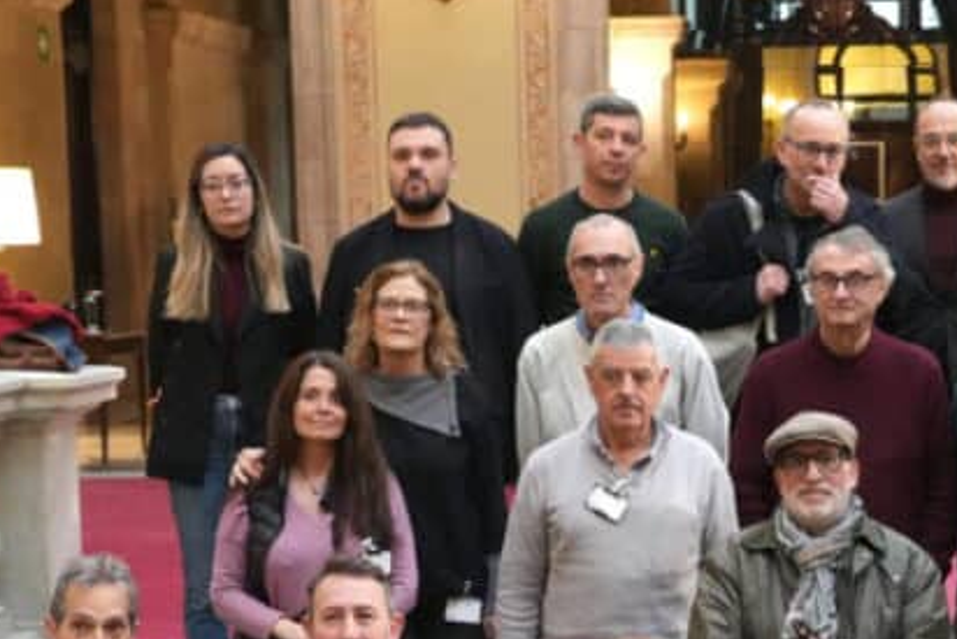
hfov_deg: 19.9
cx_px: 650
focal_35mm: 102
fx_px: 2712
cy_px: 712
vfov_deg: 13.2
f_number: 4
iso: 8000
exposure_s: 1/160
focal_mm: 41
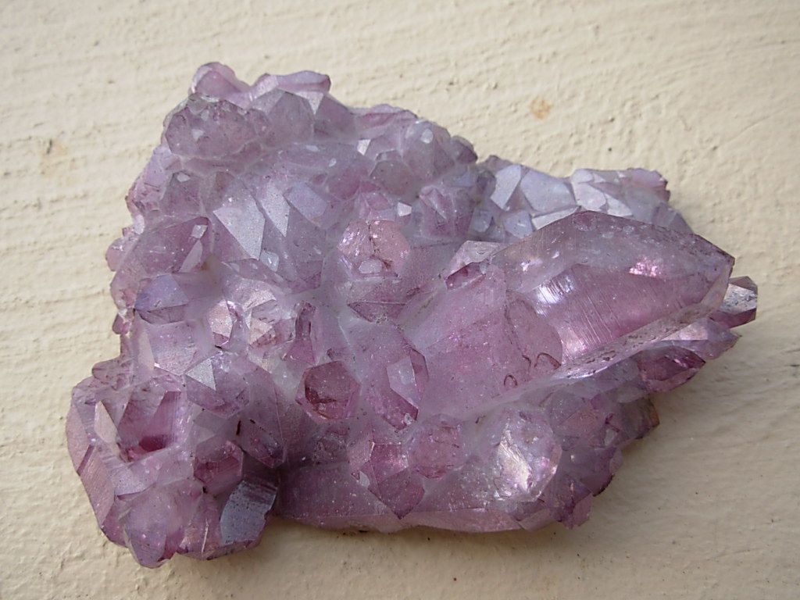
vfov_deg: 37.7
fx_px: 878
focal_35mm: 38
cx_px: 400
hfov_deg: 49.0
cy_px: 300
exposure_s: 1/431
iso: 50
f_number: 2.9
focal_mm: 6.3
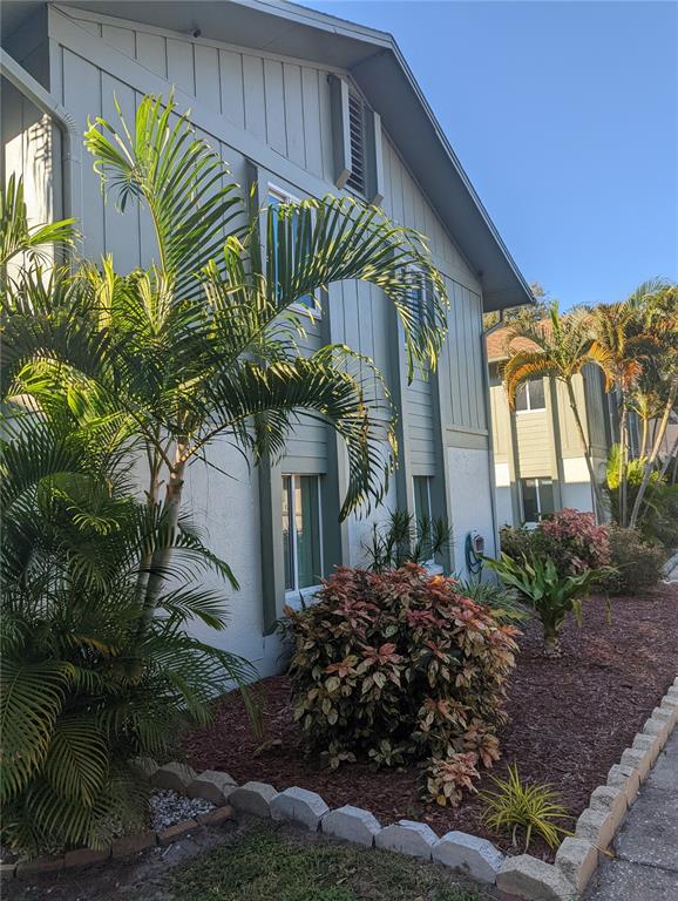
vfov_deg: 71.5
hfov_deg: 56.9
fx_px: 625
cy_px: 450
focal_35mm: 24
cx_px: 339
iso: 39
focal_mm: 6.81
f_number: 1.85
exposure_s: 1/913
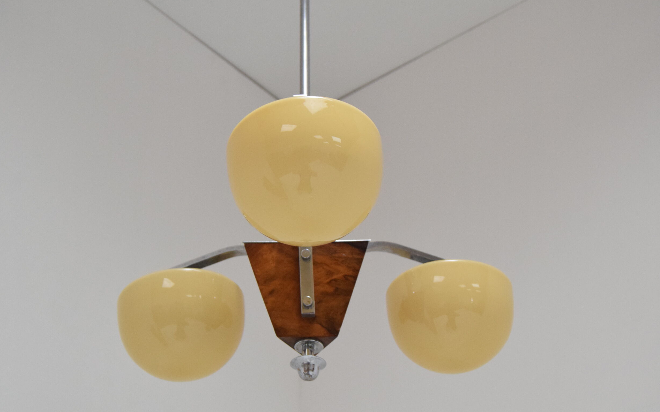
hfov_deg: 35.3
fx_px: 1036
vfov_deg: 22.5
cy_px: 245
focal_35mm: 58
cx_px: 316
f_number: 5.6
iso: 1600
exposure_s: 1/125
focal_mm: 31
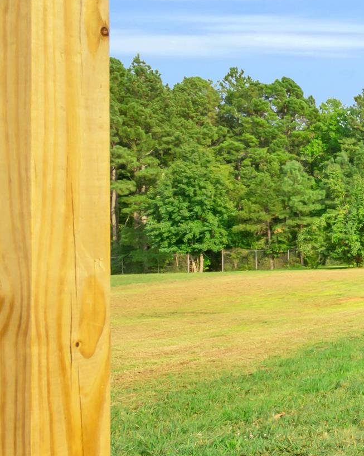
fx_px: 579
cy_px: 160
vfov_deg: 42.4
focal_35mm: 43
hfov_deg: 22.6
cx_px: 634
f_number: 9
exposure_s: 1/160
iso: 200
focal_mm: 10
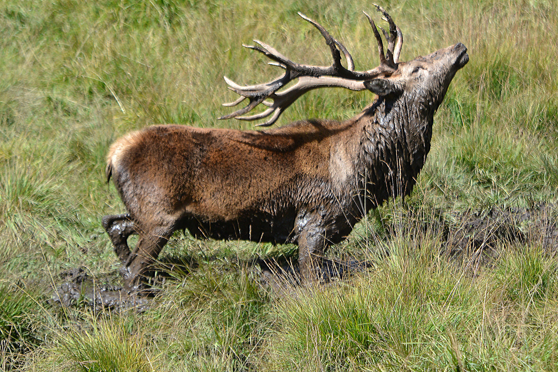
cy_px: 151
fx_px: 4712
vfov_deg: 4.5
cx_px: 303
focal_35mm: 304
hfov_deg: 6.8
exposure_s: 1/1000
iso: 400
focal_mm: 170
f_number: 5
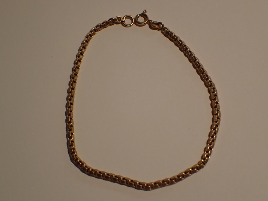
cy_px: 99
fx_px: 495
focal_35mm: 64
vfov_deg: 22.9
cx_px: 138
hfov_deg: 30.3
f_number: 3.6
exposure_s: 1/250
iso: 800
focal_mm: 11.01
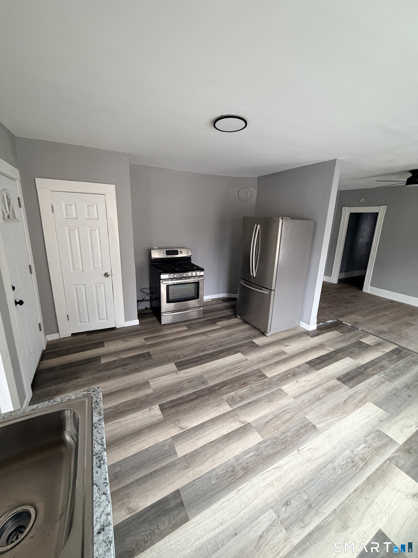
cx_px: 209
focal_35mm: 14
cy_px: 279
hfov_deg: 85.7
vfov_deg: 102.1
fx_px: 225
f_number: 2.2
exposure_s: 1/60
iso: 400
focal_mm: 2.22
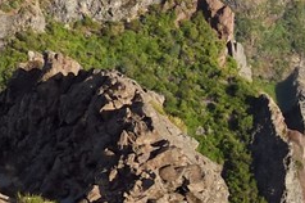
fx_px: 2166
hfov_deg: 7.3
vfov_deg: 5.3
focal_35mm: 256
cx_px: -522
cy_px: 4
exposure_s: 1/400
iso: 200
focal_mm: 38
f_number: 9
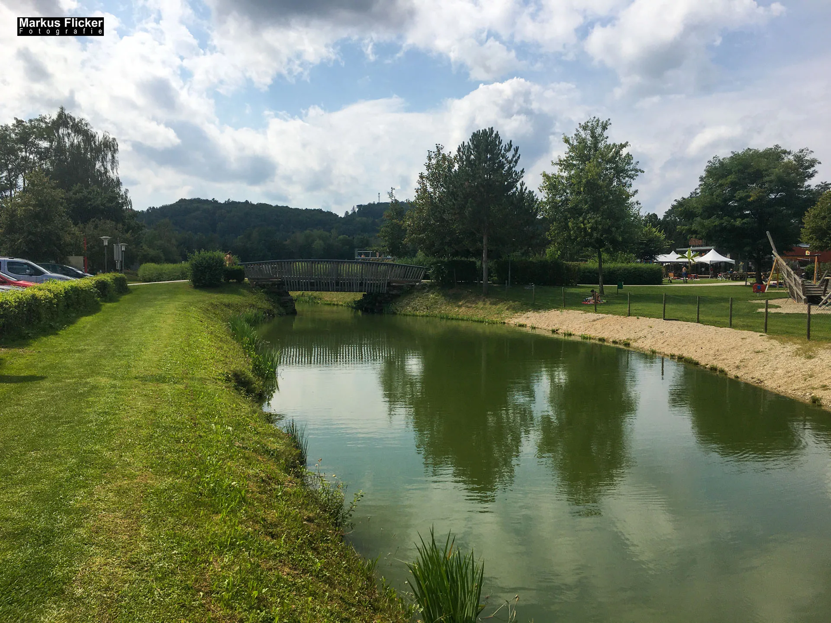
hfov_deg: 61.7
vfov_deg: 48.2
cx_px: 416
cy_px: 312
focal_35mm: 29
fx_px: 696
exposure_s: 1/2800
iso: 25
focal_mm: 4.15
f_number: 2.2
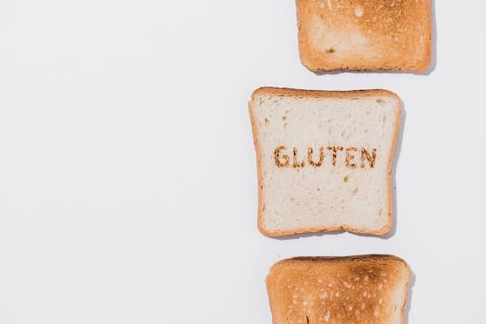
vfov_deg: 13.0
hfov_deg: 19.5
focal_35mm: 105
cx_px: 243
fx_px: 1417
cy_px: 162
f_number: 10
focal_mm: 105
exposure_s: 1/125
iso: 200
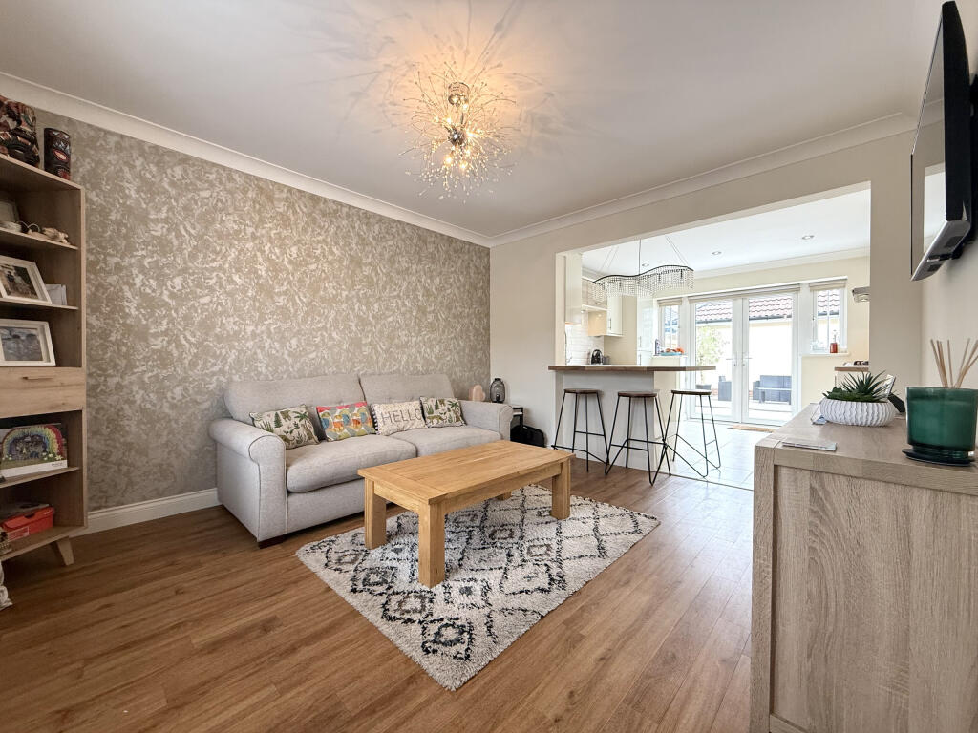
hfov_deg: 102.1
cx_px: 489
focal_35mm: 14
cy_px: 366
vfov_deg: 85.7
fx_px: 396
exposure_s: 1/100
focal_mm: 2.22
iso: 200
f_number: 2.2
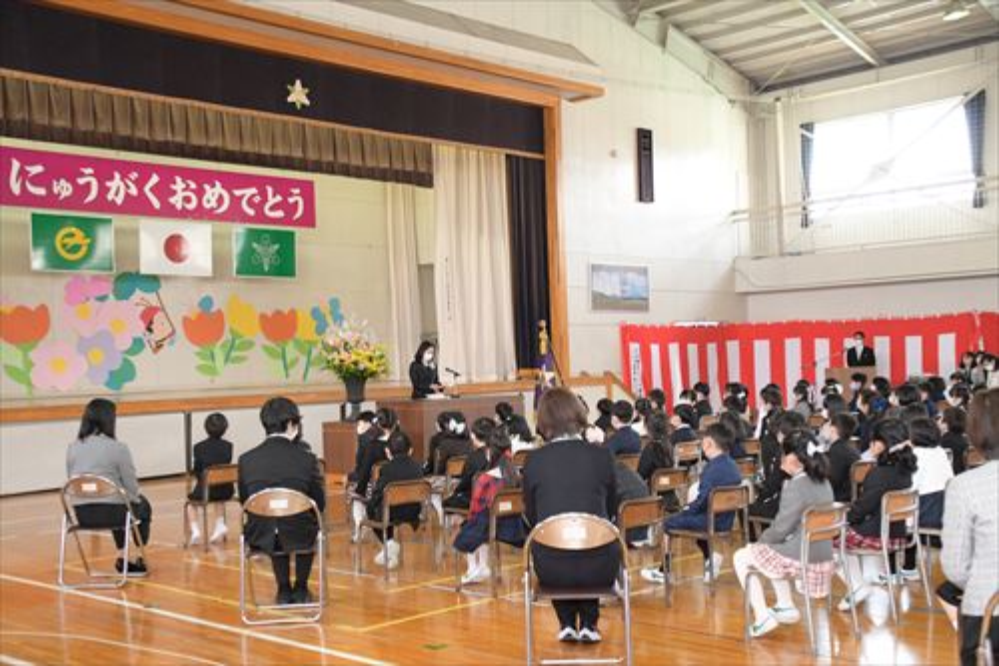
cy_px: 333
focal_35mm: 42
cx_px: 500
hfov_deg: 46.4
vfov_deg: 31.9
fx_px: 1165
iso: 2500
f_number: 4.5
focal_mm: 28
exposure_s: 1/250
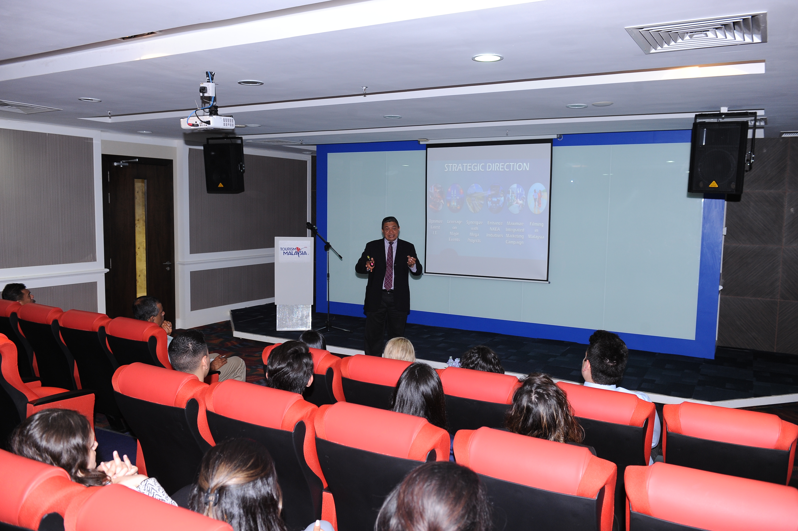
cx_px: 399
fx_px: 642
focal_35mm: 29
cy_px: 266
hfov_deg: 63.7
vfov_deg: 44.9
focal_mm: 29
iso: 800
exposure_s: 1/100
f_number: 4
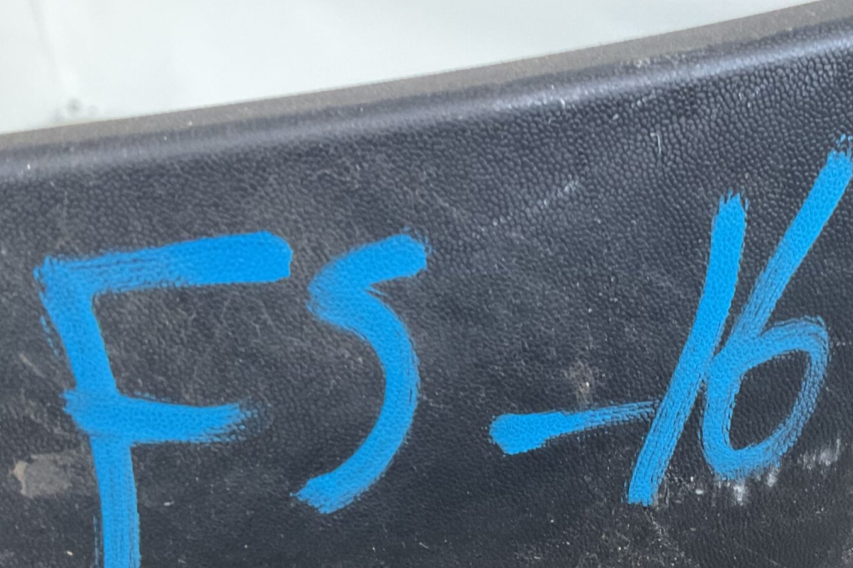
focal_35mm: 57
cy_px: 471
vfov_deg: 23.4
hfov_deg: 34.3
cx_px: 637
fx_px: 1350
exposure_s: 1/33
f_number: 1.8
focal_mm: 3
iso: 250
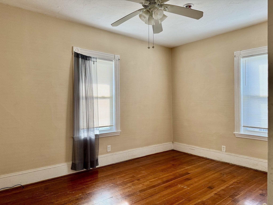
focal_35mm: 24
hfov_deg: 71.6
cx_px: 136
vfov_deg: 56.8
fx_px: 189
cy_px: 102
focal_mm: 6.76
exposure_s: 1/120
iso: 160
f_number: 1.78
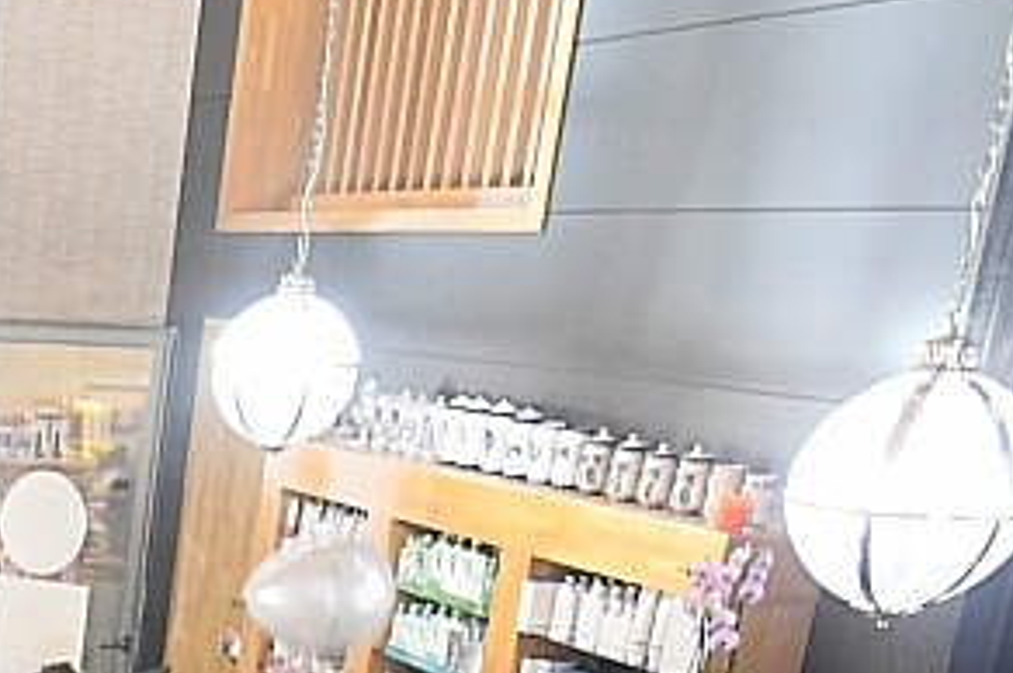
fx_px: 2080
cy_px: 1171
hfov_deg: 23.5
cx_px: -378
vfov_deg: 15.9
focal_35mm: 74
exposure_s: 1/40
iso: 2500
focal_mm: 12
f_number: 5
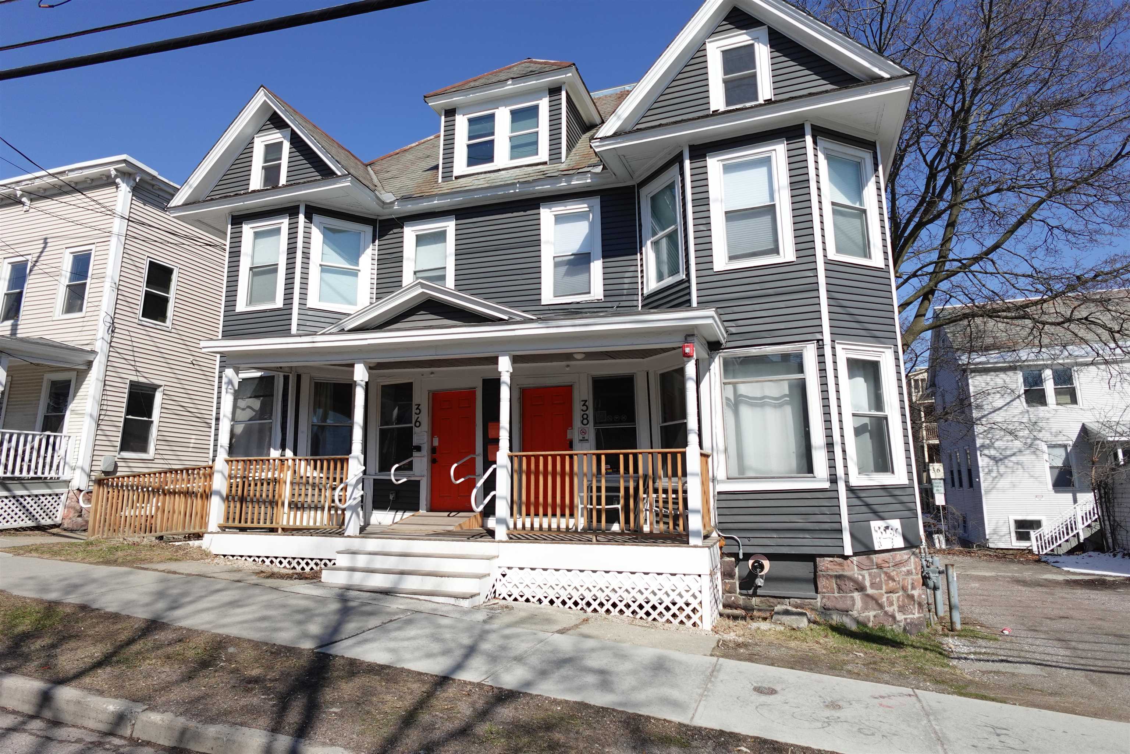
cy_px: 377
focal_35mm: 20
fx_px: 628
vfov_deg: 61.9
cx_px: 565
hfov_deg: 84.0
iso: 125
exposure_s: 1/4000
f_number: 2
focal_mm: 7.6
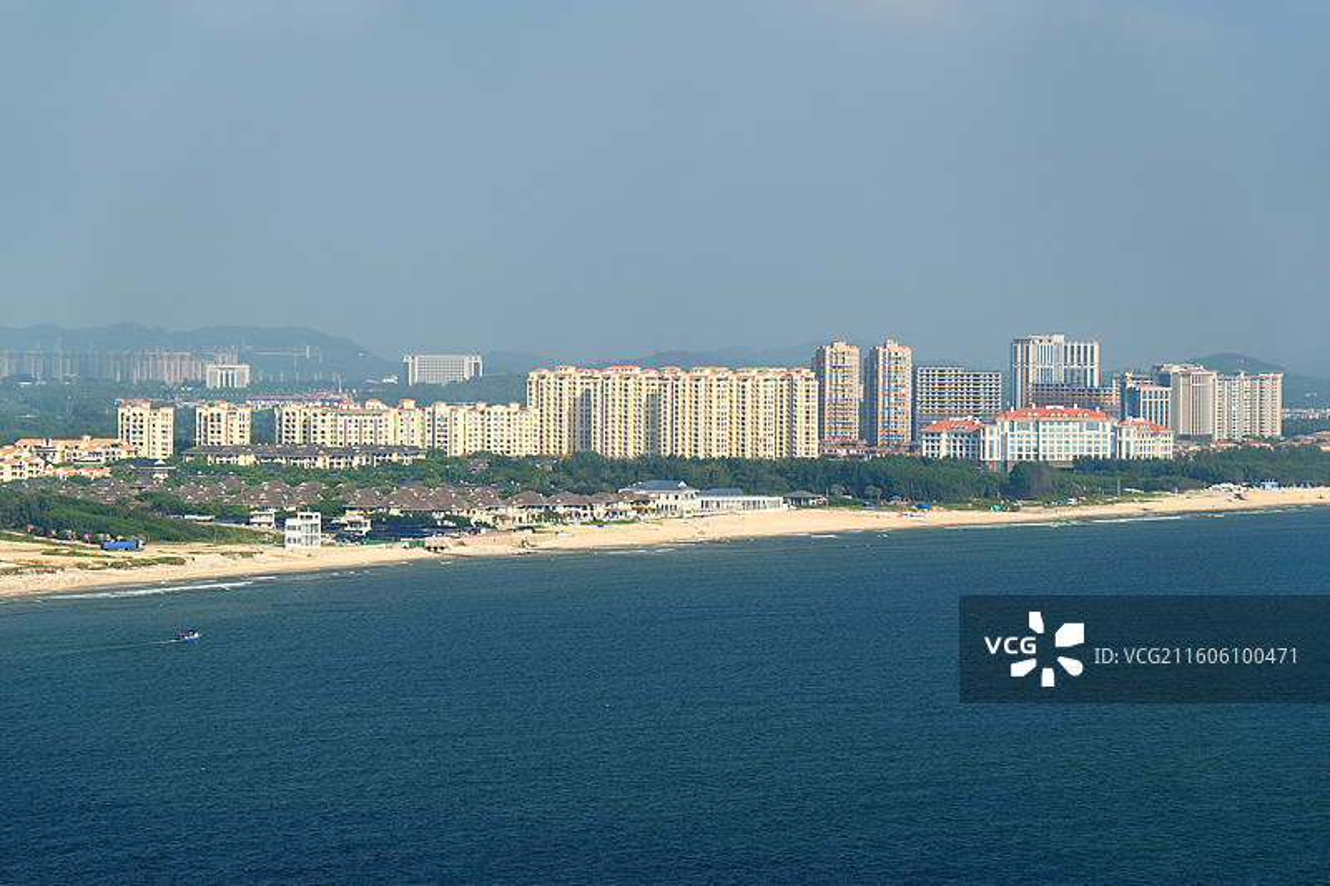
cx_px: 665
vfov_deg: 12.8
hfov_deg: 19.1
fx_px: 3952
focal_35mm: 107
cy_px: 443
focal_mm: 107
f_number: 7.1
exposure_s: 1/125
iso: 100
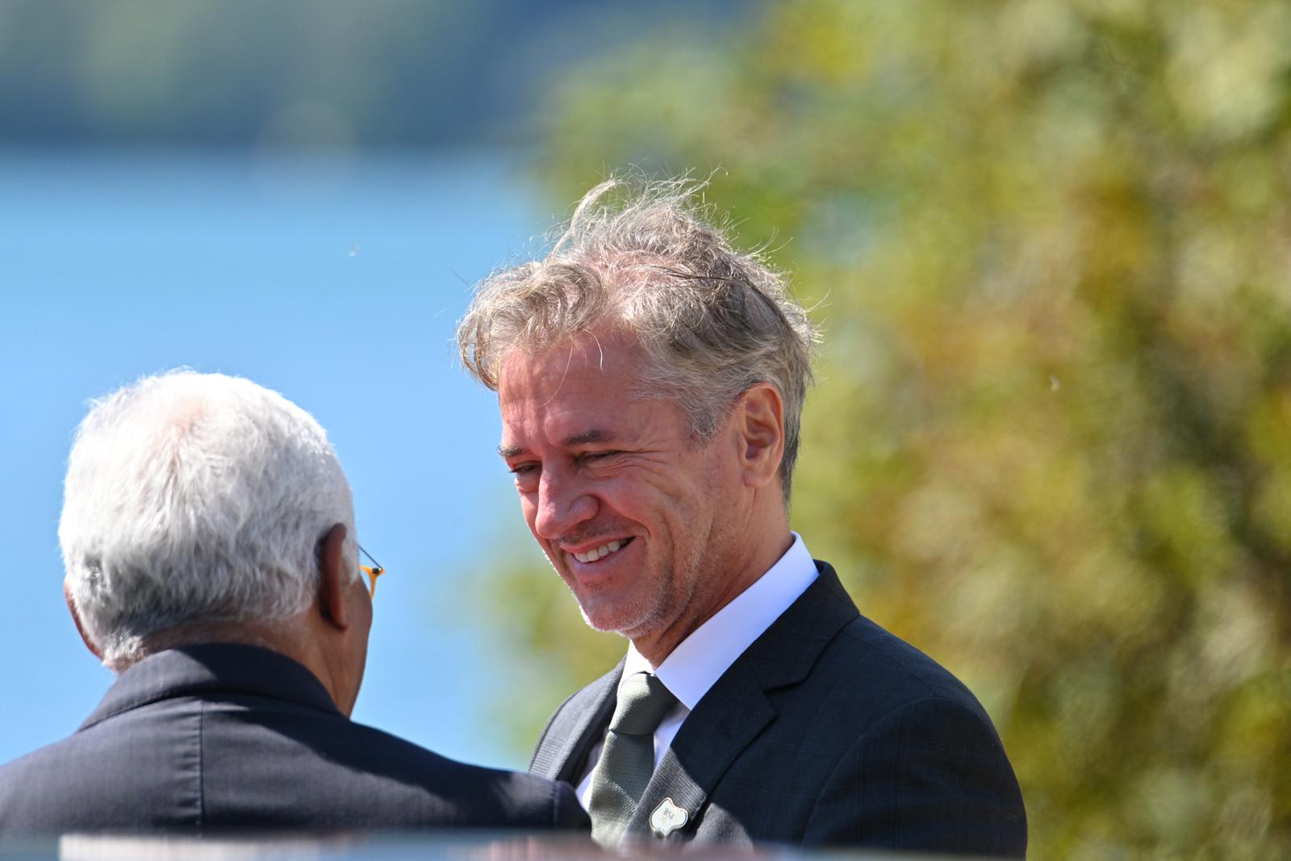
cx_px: 646
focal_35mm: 600
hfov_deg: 3.4
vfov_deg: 2.3
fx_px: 21517
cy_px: 430
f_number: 7.1
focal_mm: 600
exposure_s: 1/1250
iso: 800
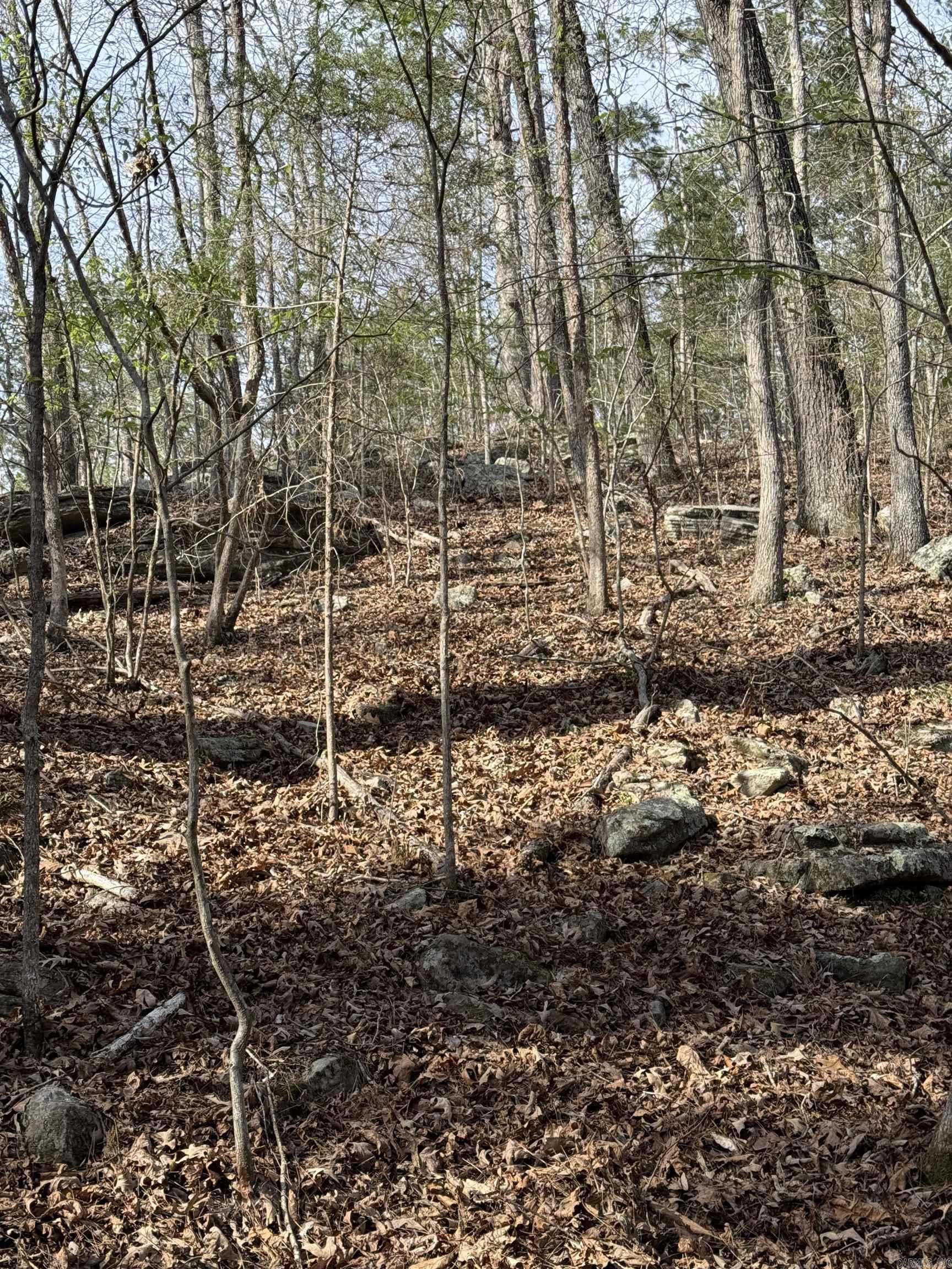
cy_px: 634
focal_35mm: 48
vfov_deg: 39.7
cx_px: 476
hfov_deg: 30.3
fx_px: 1760
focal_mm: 6.76
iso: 80
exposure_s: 1/1484
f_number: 1.78
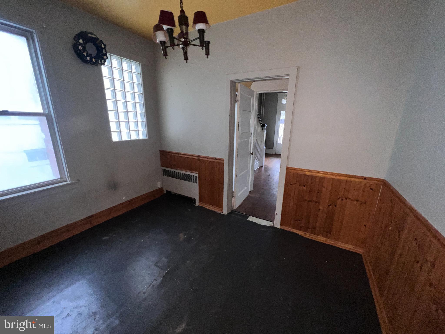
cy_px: 167
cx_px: 222
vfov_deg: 89.9
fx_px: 167
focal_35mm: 13
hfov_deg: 106.2
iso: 125
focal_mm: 1.57
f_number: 1.8
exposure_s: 1/60
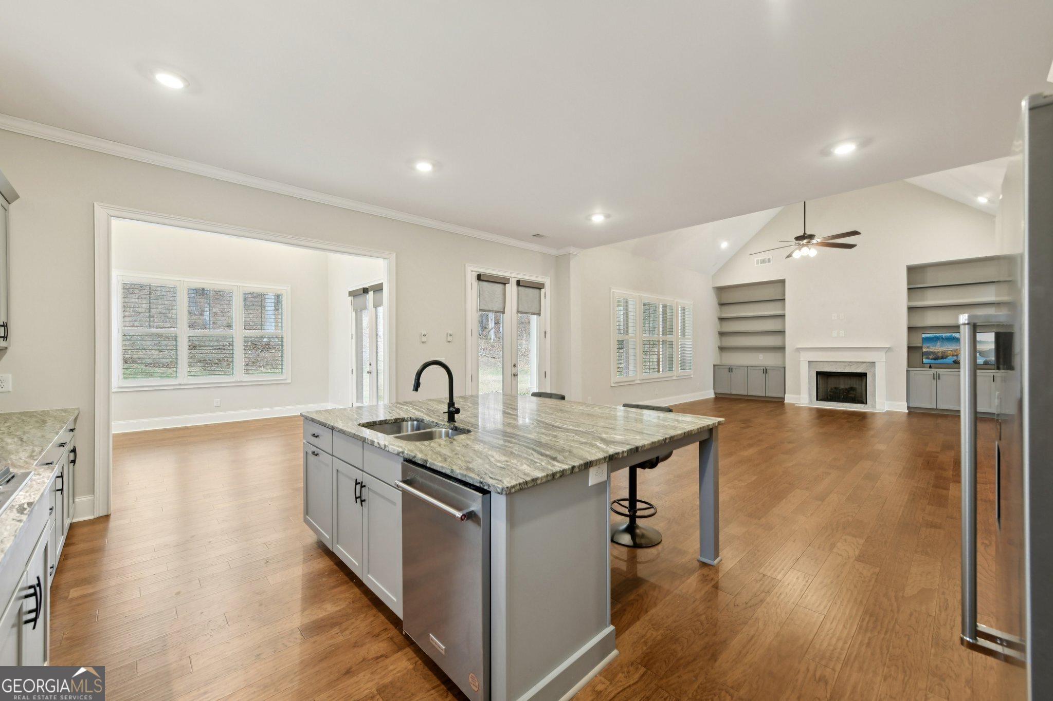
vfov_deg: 81.2
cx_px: 526
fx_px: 409
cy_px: 350
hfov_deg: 104.3
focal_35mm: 14
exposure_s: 1/15
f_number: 8
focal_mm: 14
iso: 400
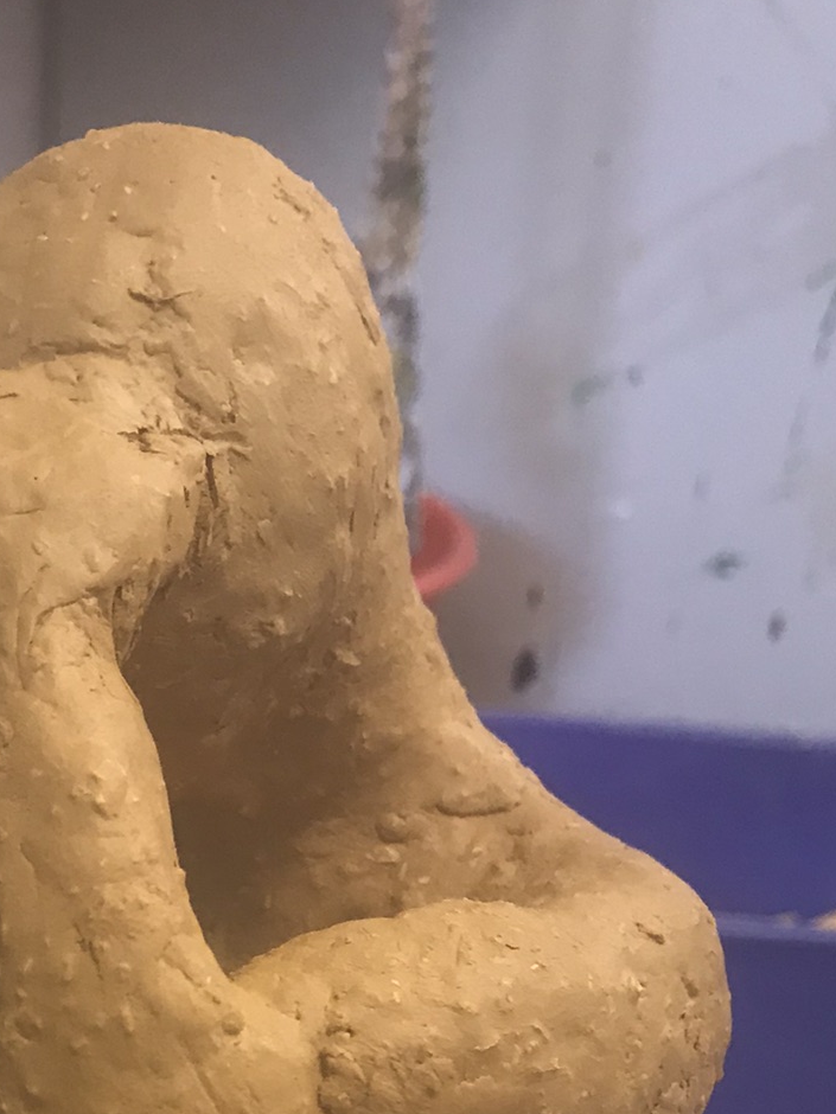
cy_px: 1201
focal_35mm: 61
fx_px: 1964
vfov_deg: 28.9
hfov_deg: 23.3
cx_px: 63
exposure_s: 1/25
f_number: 1.8
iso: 32
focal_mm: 3.99
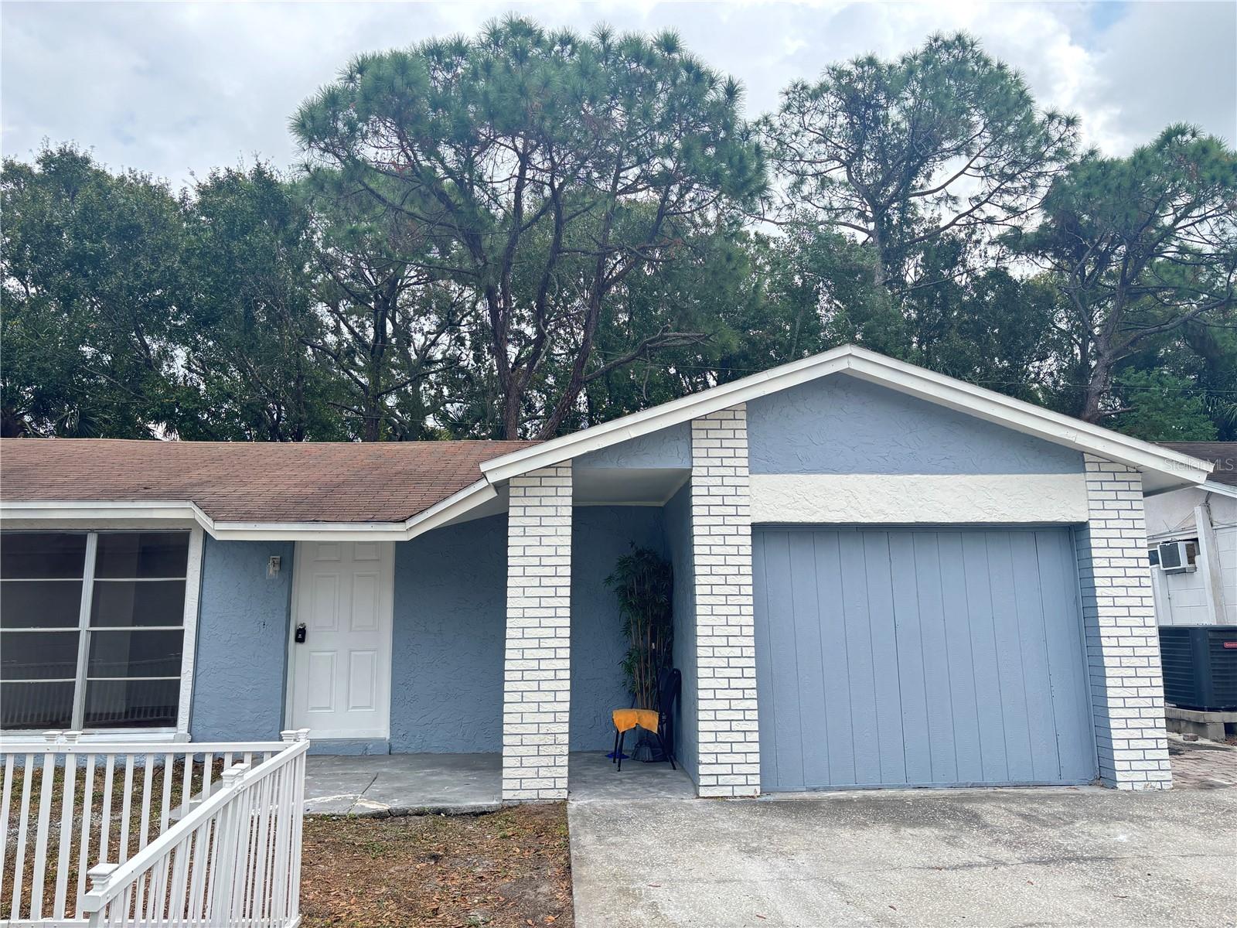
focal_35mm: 26
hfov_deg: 67.3
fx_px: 929
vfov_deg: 53.1
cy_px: 464
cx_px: 618
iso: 50
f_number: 1.6
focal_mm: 5.96
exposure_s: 1/618
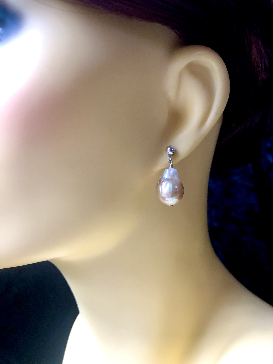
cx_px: 136
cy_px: 182
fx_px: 294
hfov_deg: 49.7
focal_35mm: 28
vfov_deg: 63.4
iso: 64
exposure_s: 1/15
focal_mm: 3.99
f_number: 1.8
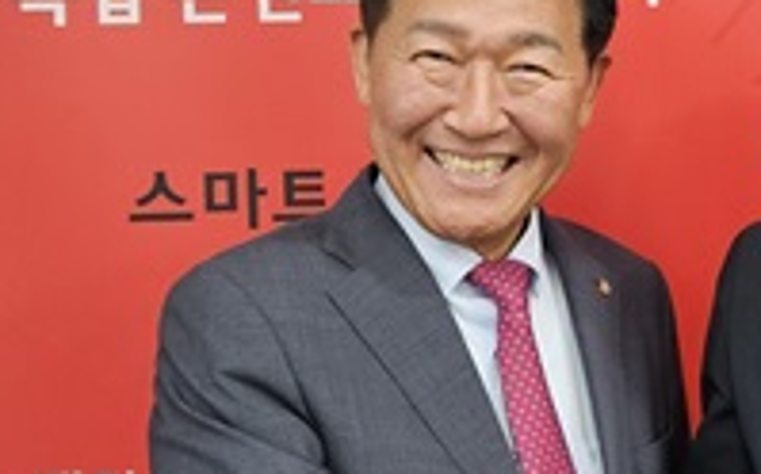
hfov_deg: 20.6
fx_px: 2031
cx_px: 730
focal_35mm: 98
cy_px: 149
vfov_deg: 13.3
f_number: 1.8
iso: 160
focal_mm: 5.4
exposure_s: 1/120
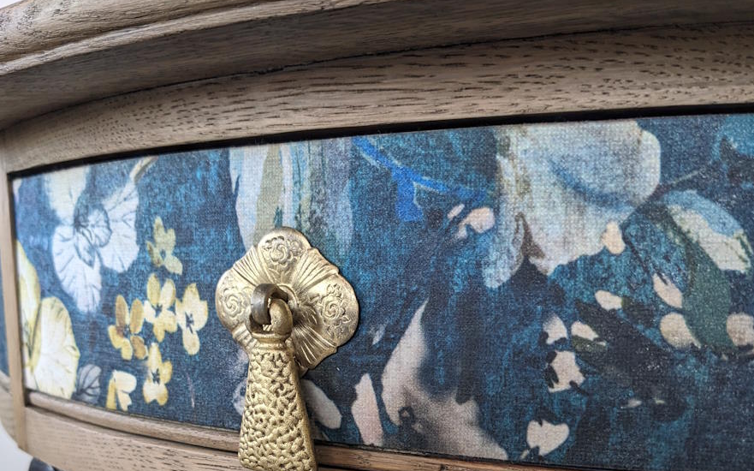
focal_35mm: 39
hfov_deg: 50.4
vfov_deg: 31.2
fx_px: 801
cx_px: 378
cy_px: 427
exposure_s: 1/99.9
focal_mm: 4.38
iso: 65
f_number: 1.73
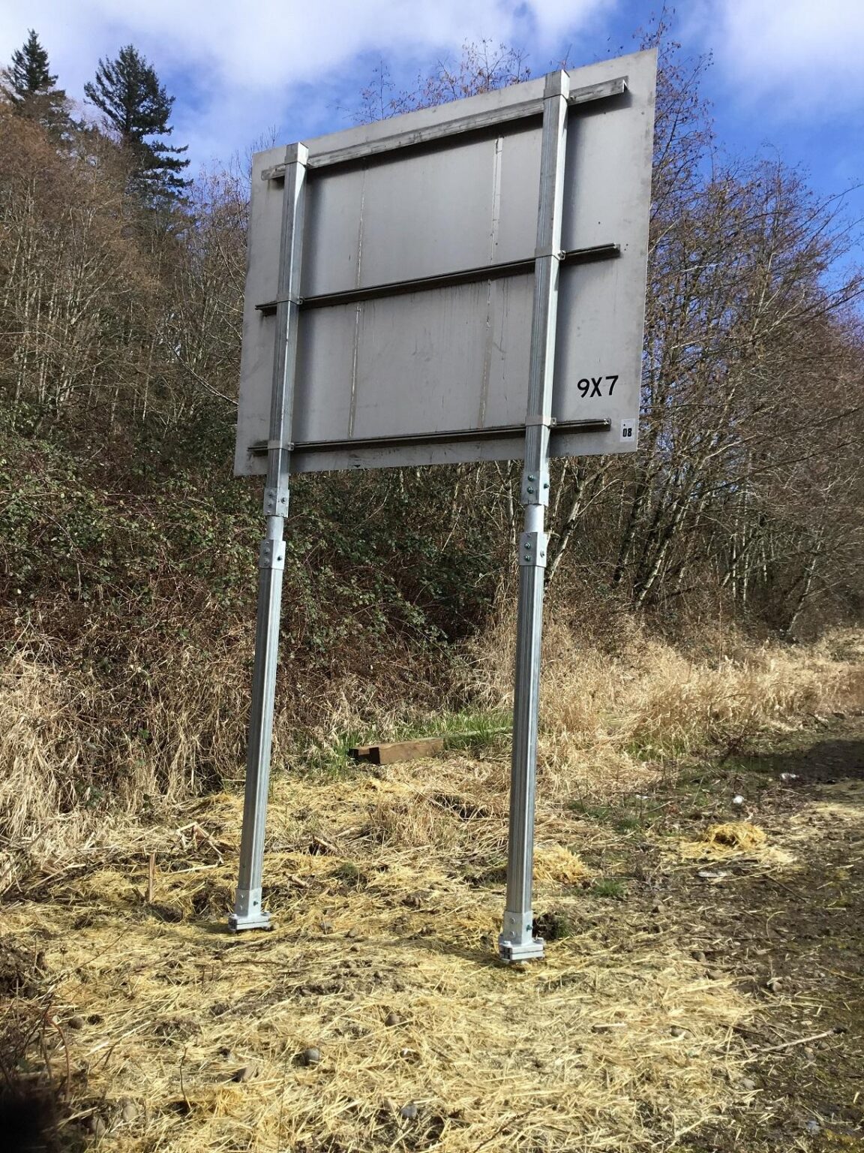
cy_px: 576
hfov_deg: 45.4
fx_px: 1032
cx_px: 432
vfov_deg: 58.4
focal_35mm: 31
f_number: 2.4
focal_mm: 3.3
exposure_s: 1/905
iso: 25
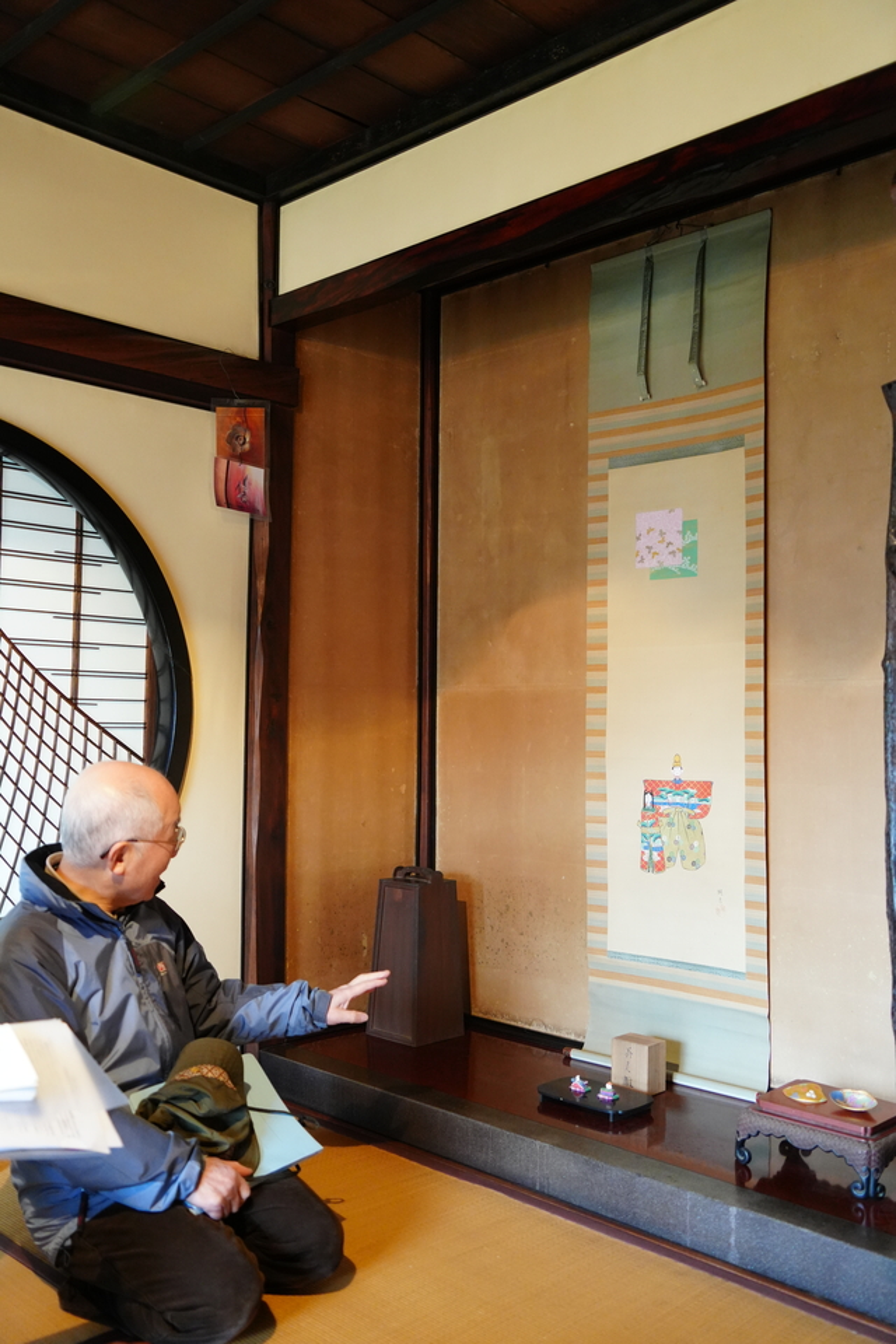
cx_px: 448
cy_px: 672
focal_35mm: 33
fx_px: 1232
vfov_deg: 57.2
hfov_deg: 40.0
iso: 4000
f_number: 3.2
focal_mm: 33
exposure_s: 1/40
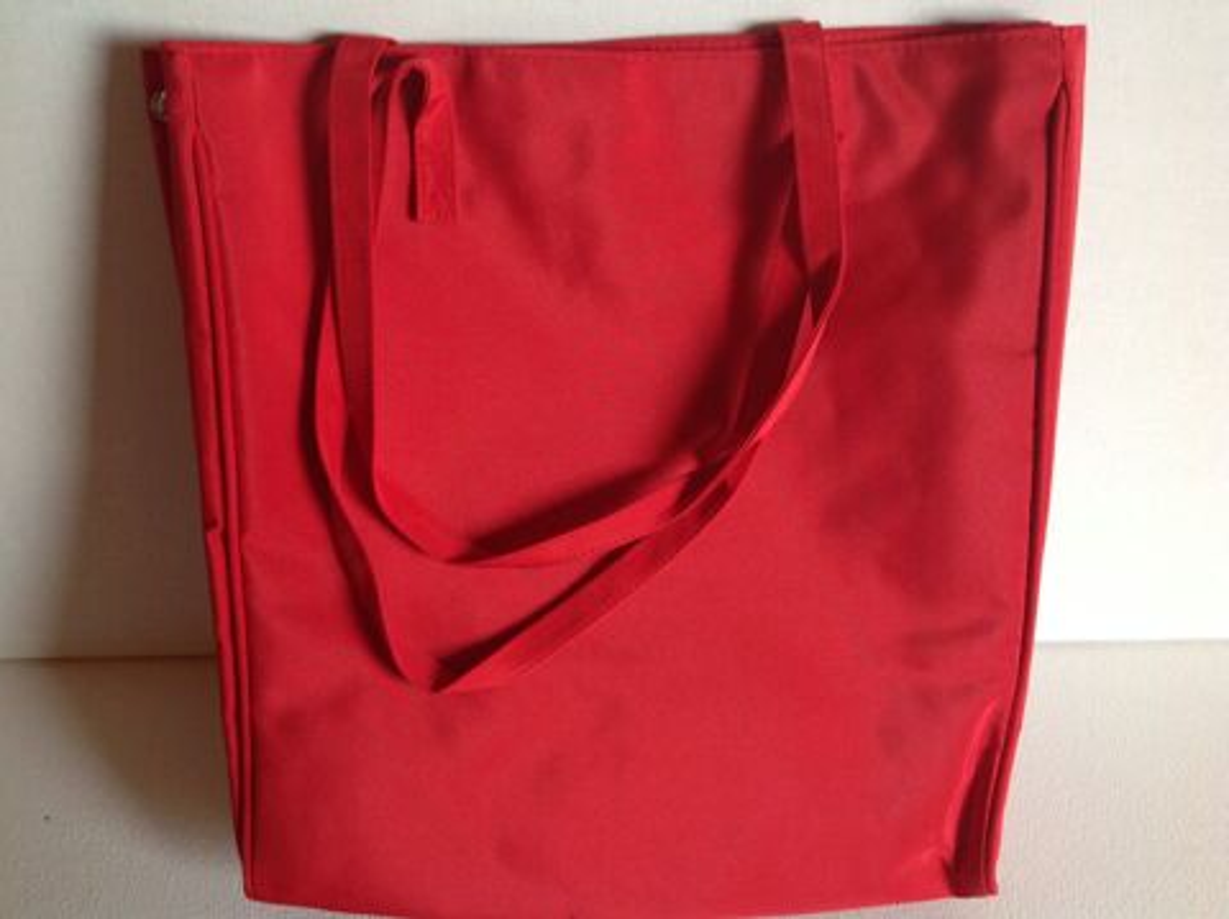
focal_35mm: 35
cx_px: 614
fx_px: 1241
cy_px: 460
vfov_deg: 40.6
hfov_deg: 52.7
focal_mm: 4.28
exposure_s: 1/15
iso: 125
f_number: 2.4
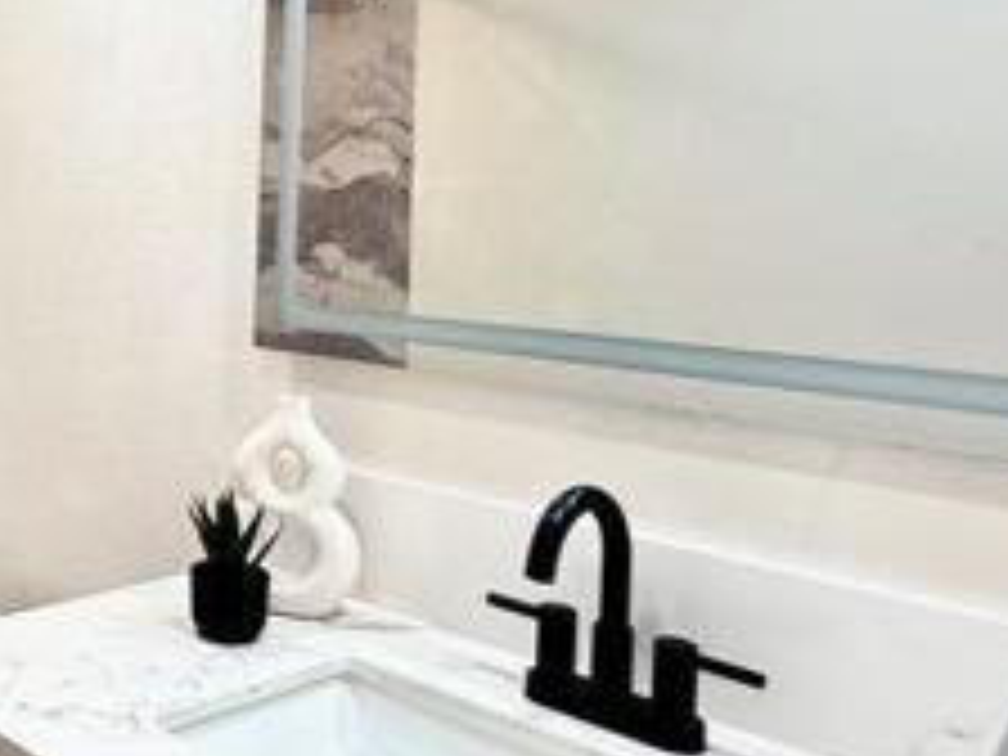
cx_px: -81
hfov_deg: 39.1
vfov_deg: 35.7
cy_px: 266
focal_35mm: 40
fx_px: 1165
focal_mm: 2.22
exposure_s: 1/120
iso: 125
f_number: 2.2
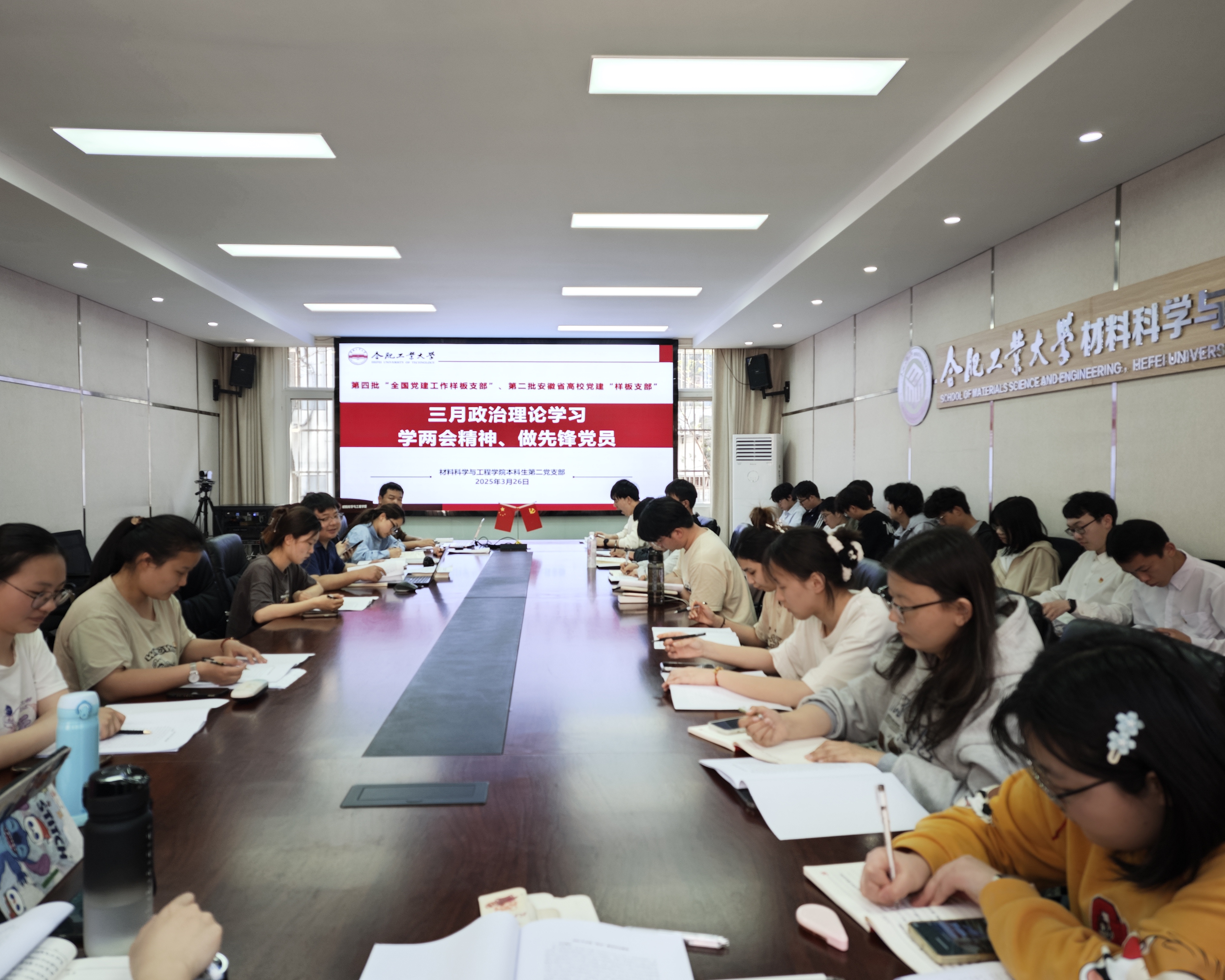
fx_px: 870
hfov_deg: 70.2
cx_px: 573
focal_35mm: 24
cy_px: 491
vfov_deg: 58.8
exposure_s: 1/101
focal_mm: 6.55
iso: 100
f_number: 1.6
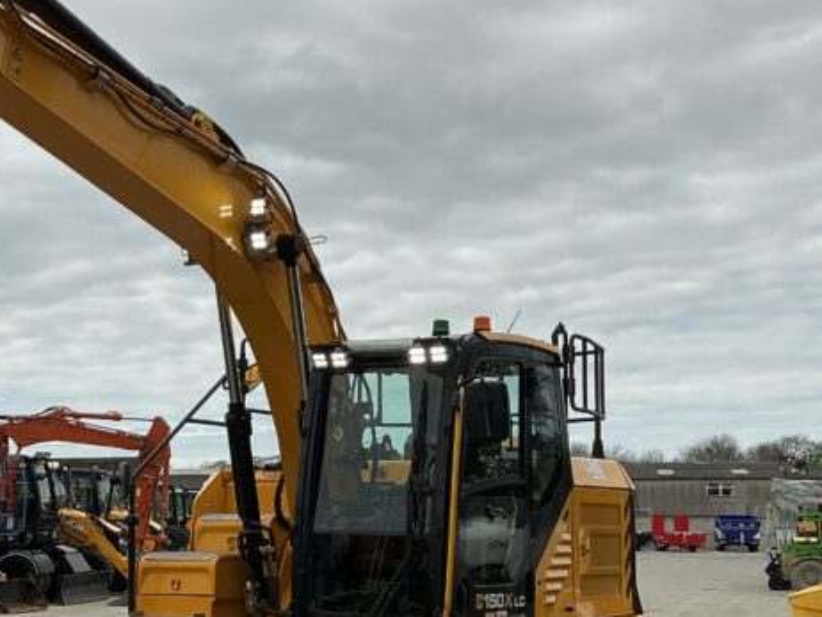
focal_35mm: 62
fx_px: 1473
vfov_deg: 23.6
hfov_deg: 30.9
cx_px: 272
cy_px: 393
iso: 25
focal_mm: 3
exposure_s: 1/2320
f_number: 1.8
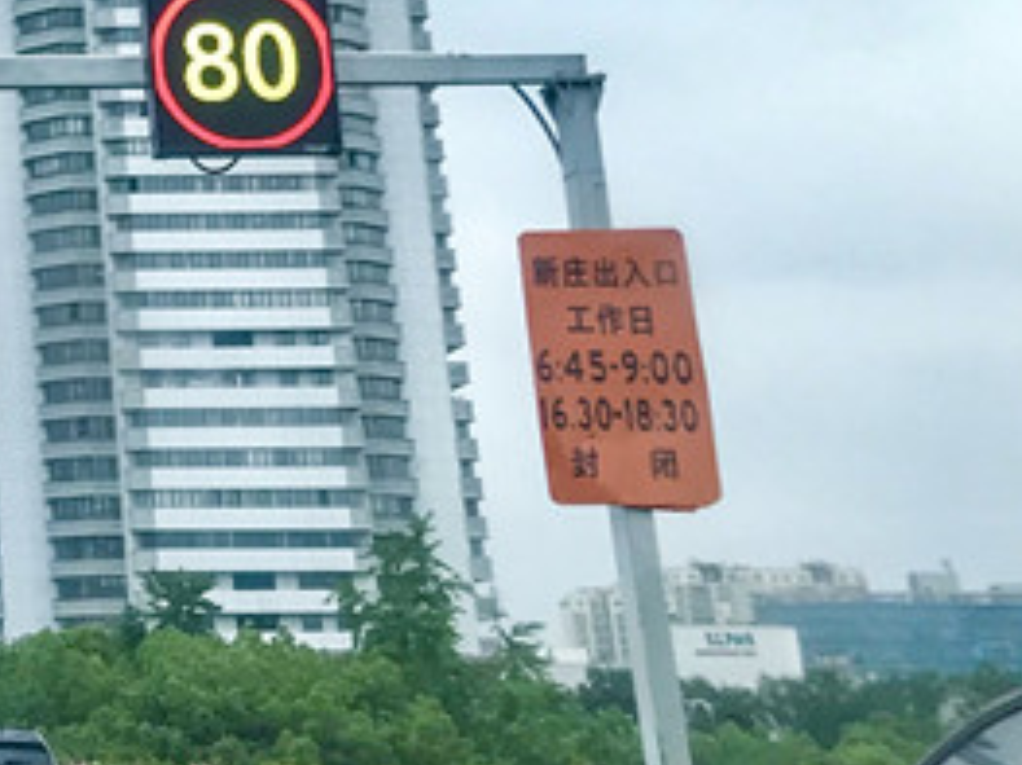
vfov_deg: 14.4
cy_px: -371
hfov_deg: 18.0
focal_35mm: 96
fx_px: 2833
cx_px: -567
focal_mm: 3.99
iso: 20
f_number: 1.8
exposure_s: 1/331
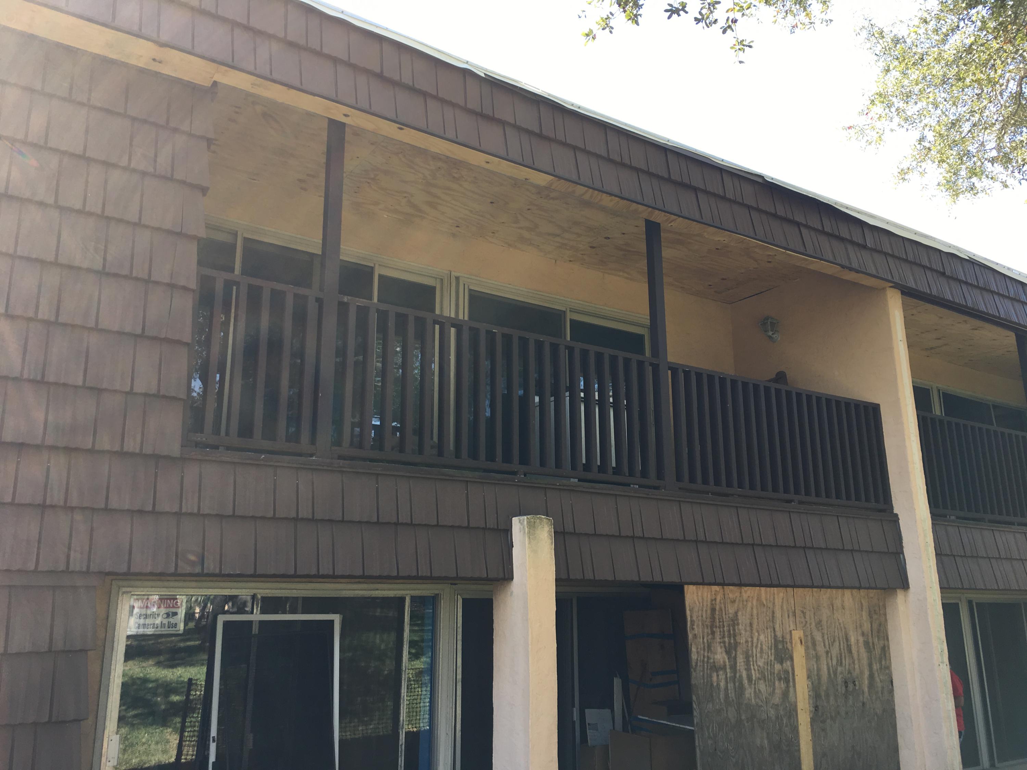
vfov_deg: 48.2
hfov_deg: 61.7
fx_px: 860
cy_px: 385
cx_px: 514
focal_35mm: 29
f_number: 2.2
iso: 25
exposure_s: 1/152
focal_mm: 4.15
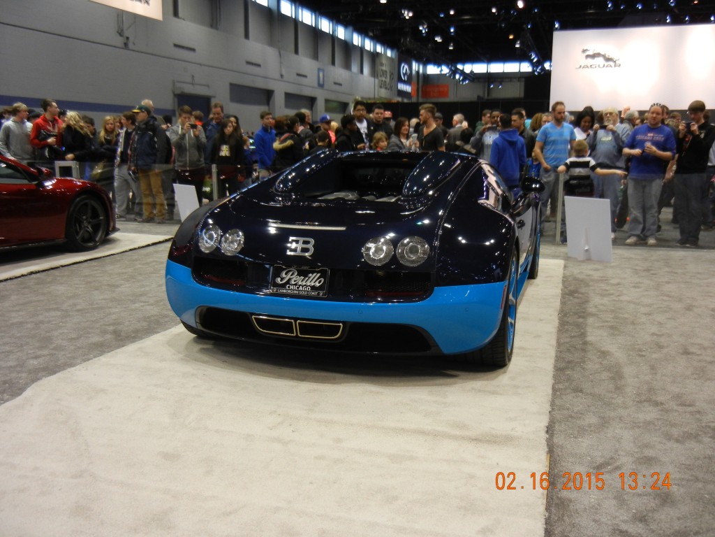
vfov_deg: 41.8
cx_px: 358
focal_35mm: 34
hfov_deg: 54.0
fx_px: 702
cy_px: 268
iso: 324
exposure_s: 1/60
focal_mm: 6.2
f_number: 3.6
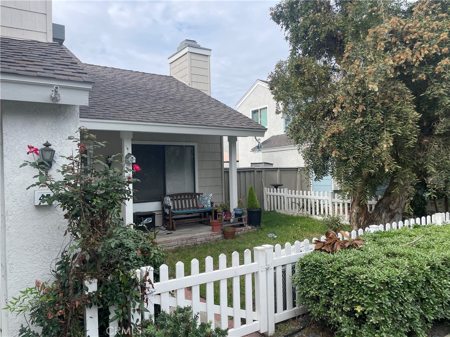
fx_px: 338
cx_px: 225
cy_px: 168
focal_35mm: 26
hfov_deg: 67.3
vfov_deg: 53.1
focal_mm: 4.2
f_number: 1.6
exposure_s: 1/1984
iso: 32
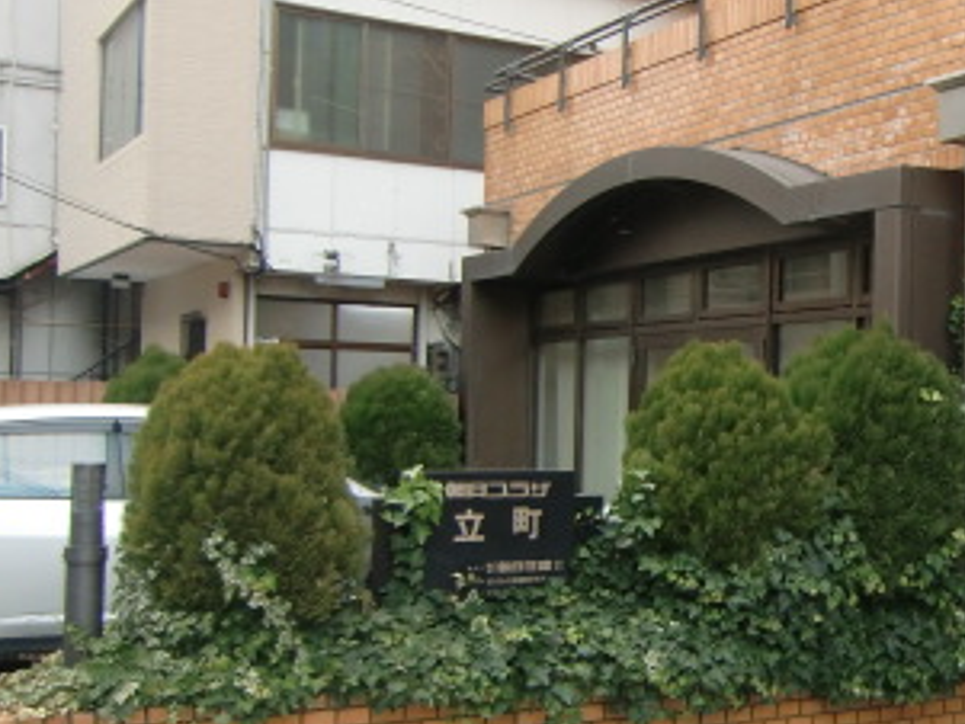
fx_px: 1422
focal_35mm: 51
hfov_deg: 34.4
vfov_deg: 28.6
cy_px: 407
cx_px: 946
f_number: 3.2
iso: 160
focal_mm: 4.3
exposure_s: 1/60
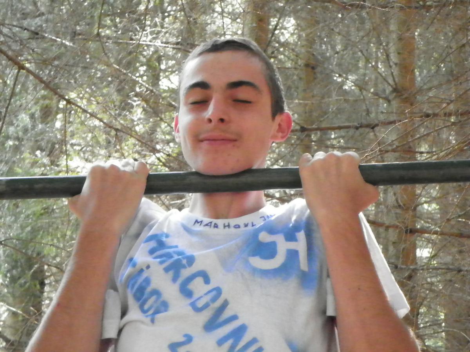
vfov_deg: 16.1
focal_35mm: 92
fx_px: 1249
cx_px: 235
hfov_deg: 21.3
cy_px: 176
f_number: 4
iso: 1600
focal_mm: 16.4
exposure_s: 1/50
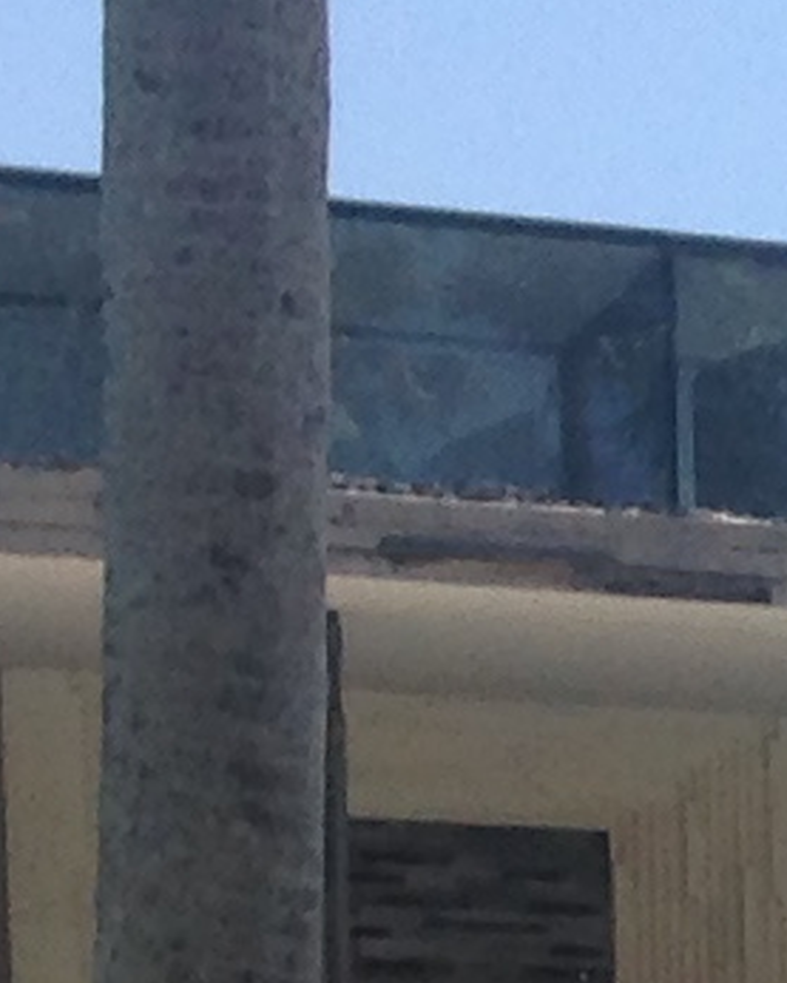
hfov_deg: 4.6
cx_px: 3191
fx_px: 8847
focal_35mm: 304
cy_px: 2304
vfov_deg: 6.1
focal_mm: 4.12
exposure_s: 1/1261
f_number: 2.4
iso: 50
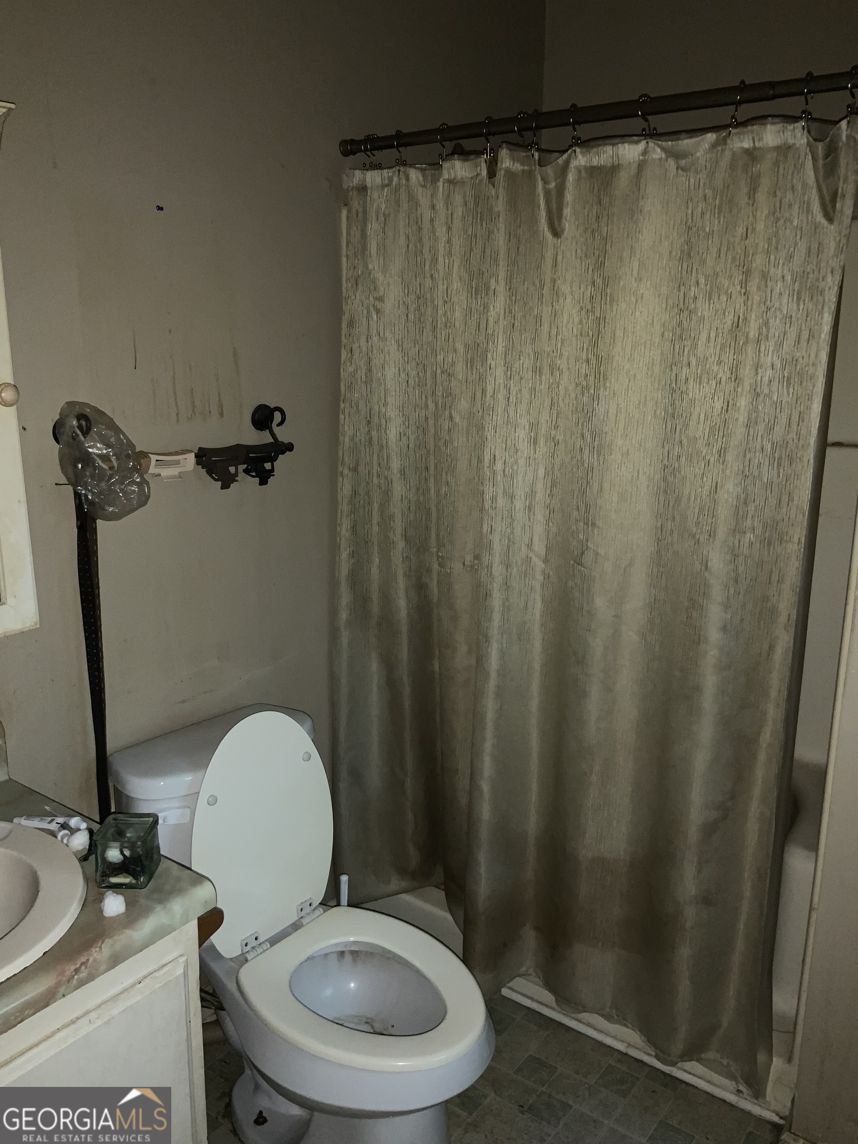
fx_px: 958
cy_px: 572
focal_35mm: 29
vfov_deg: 61.7
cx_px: 429
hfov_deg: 48.2
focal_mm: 3
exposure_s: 1/24
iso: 64
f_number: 1.8
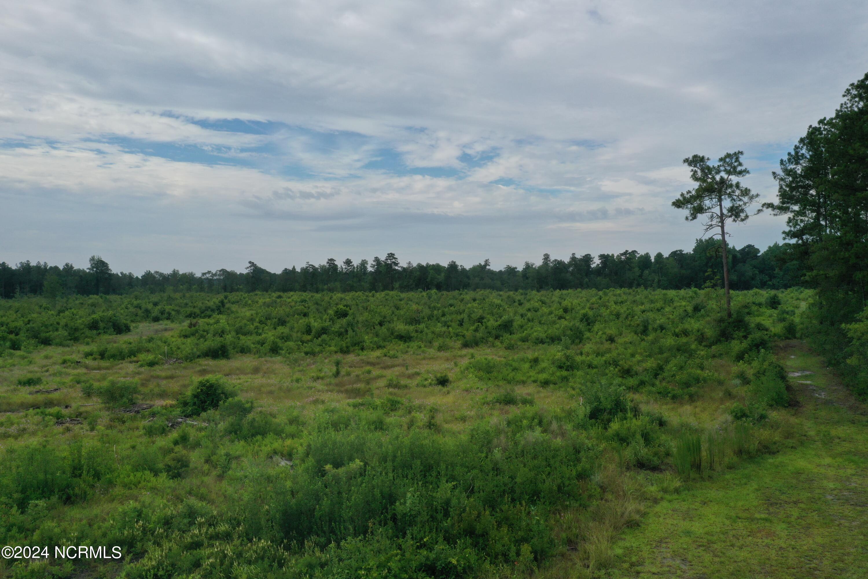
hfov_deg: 65.5
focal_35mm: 28
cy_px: 290
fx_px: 675
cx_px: 434
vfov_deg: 46.4
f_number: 10
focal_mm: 10.26
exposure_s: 1/160
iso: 100
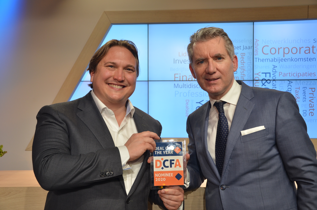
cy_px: 105
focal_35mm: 45
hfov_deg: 43.7
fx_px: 395
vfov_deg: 29.7
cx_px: 158
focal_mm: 30
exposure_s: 1/80
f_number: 4.5
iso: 400
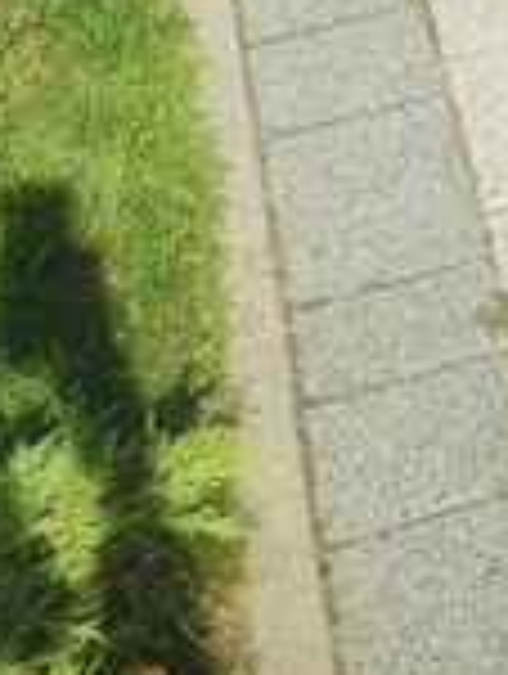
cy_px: -922
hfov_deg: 9.2
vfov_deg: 11.4
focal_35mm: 144
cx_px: 1250
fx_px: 2810
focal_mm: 5.56
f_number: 1.6
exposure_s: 1/3185
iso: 50
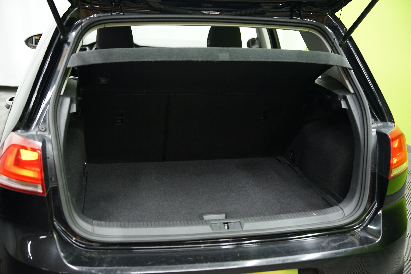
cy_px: 137
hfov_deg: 49.6
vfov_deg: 34.2
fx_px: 445
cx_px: 206
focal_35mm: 39
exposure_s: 1/40
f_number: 2.8
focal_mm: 39
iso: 1600
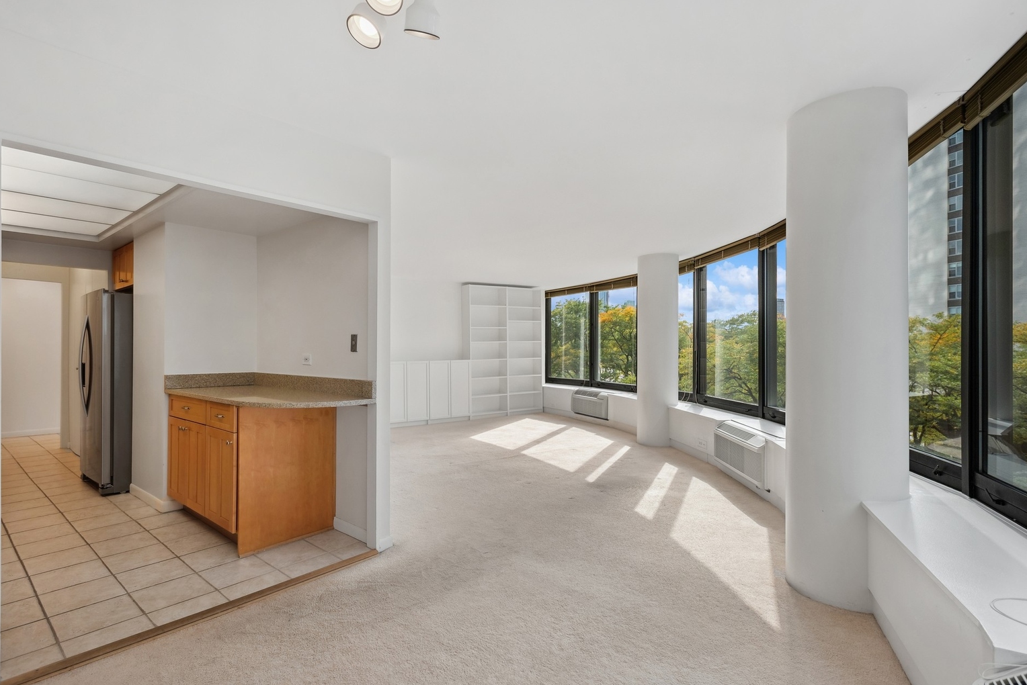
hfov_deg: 90.0
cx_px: 502
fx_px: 514
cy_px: 344
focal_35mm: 18
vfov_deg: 67.4
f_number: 8
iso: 500
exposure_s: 1/80
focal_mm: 17
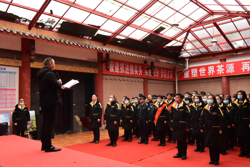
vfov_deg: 41.1
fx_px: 222
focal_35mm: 32
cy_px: 84
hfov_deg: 58.7
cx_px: 125
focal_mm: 32
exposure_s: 1/50
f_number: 20
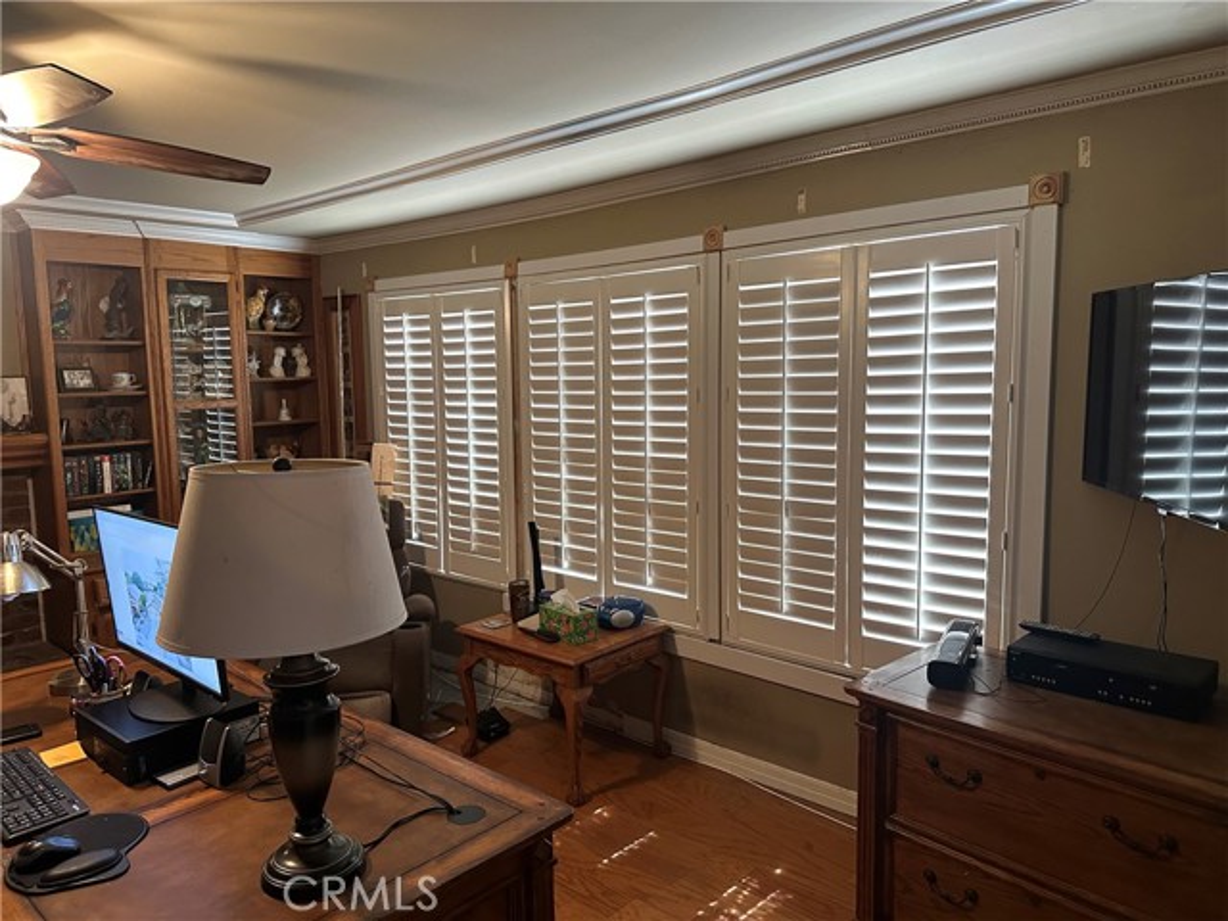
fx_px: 851
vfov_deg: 56.8
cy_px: 460
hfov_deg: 71.6
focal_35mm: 24
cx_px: 614
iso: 400
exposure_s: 1/60
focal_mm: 6.86
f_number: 1.78
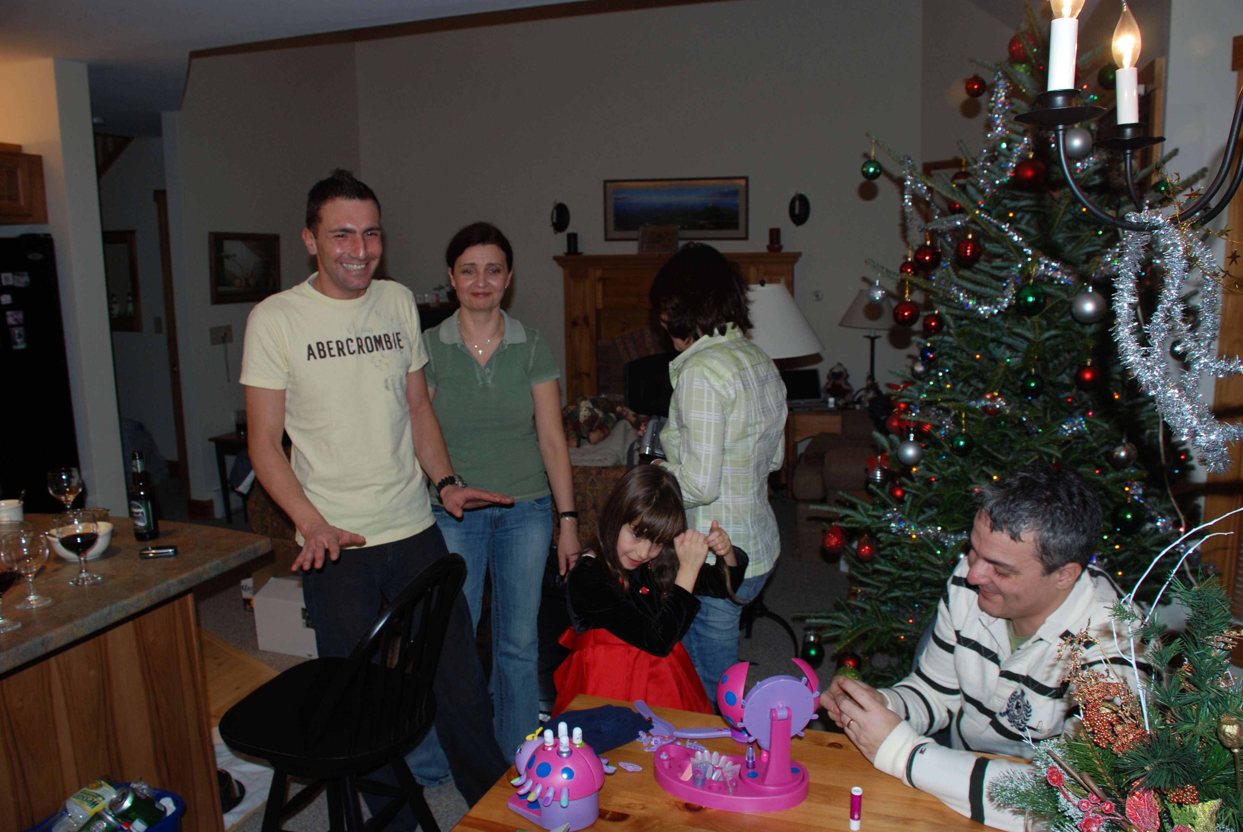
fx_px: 933
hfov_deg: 67.3
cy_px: 416
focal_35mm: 27
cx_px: 622
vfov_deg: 48.0
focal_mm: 18
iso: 200
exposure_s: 1/60
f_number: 5.6
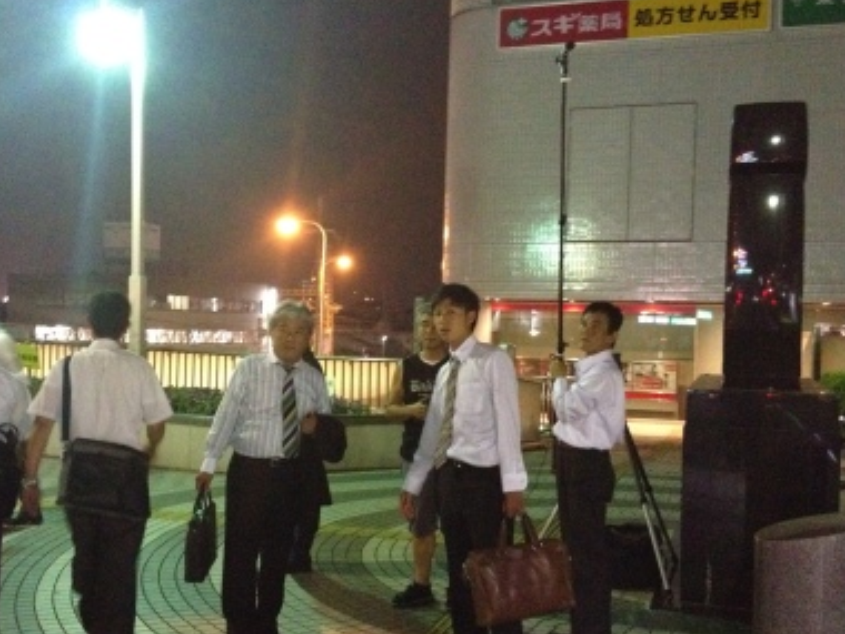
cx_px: 358
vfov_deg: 31.5
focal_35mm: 46
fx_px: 1123
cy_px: 339
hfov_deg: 41.1
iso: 800
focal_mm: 4.28
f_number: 2.4
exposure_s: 1/15
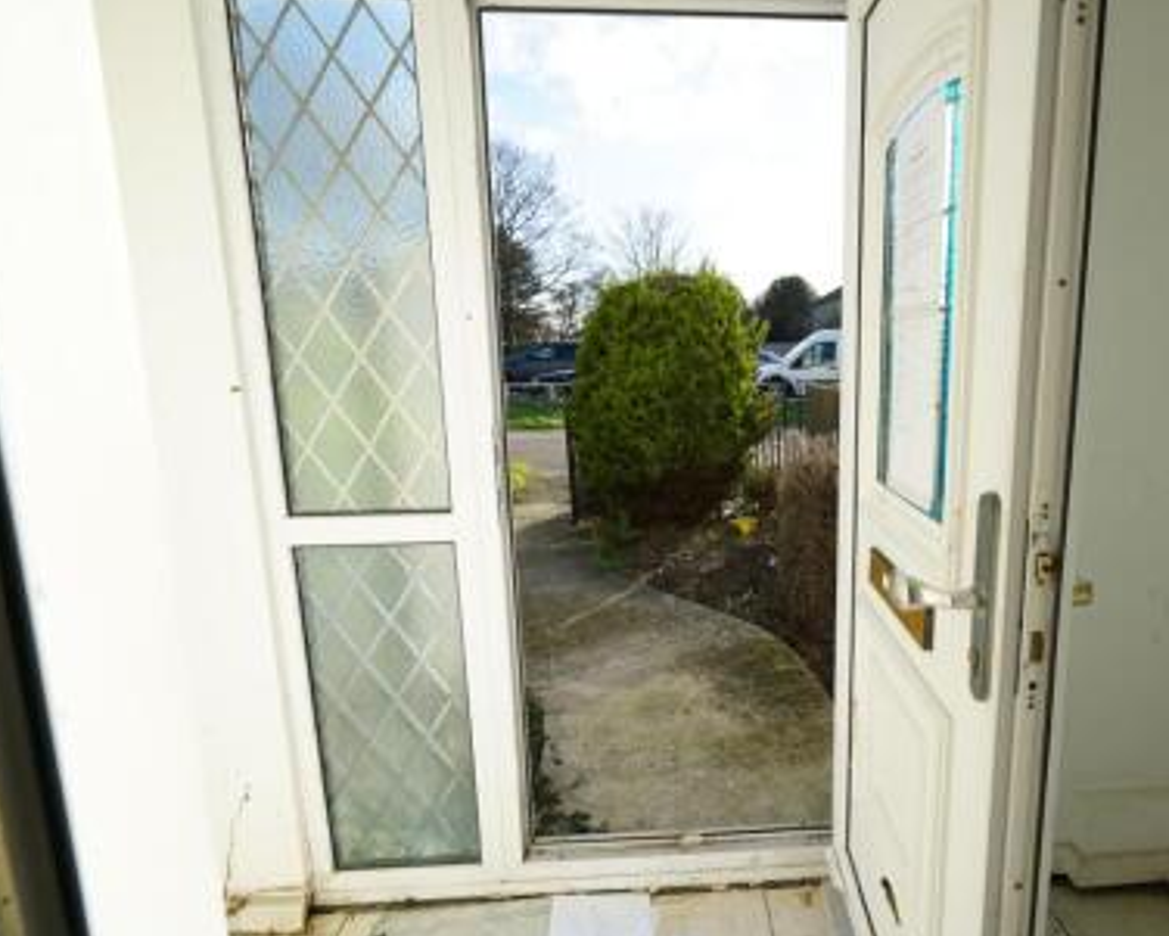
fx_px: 658
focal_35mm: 19
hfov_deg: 82.0
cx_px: 718
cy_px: 465
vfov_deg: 70.9
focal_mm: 16
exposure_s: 1/1250
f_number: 5.6
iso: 500
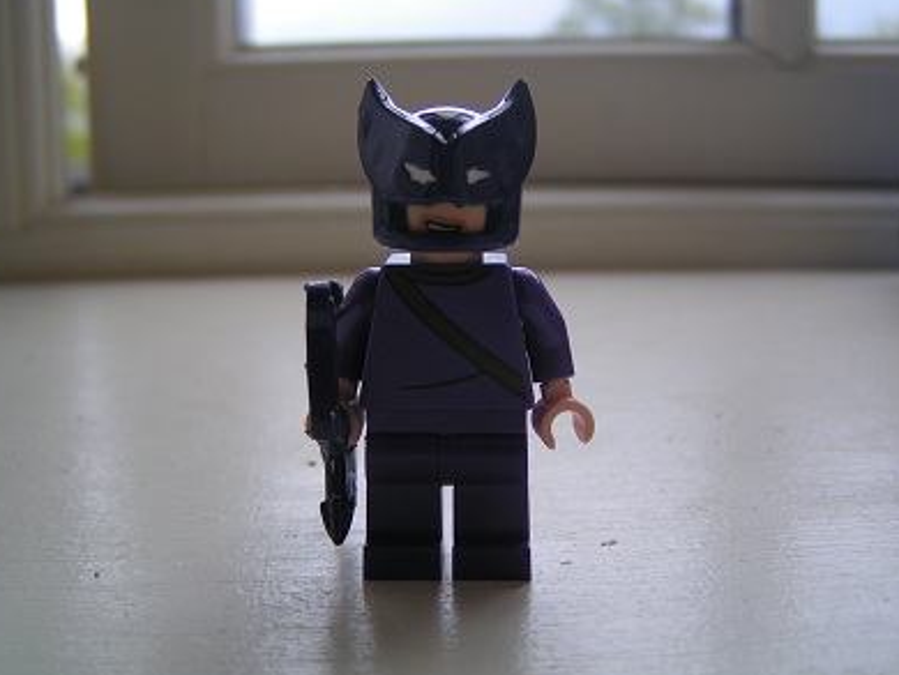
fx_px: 1039
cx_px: 440
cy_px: 327
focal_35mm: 40
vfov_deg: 36.0
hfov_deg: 46.8
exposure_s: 1/160
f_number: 2.8
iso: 50
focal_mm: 5.8
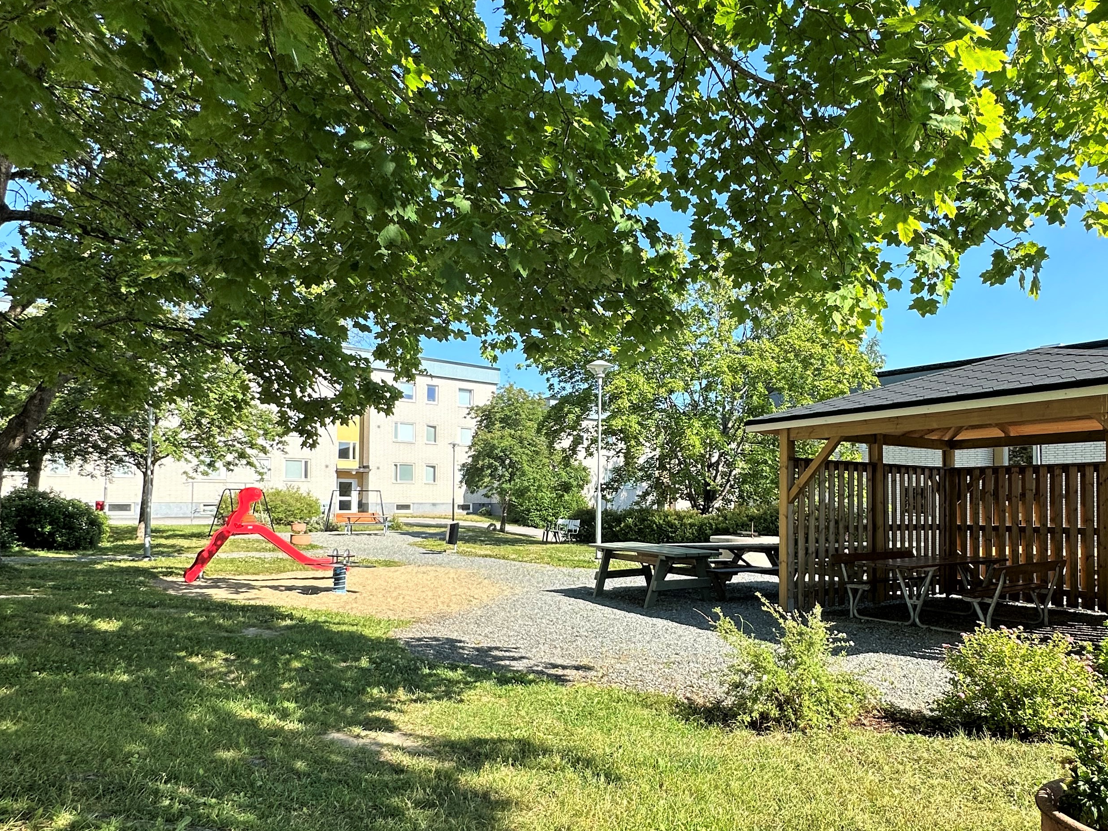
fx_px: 544
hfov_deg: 90.6
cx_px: 618
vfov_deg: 74.2
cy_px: 483
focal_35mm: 17
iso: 40
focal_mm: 2.22
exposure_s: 1/903
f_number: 2.2
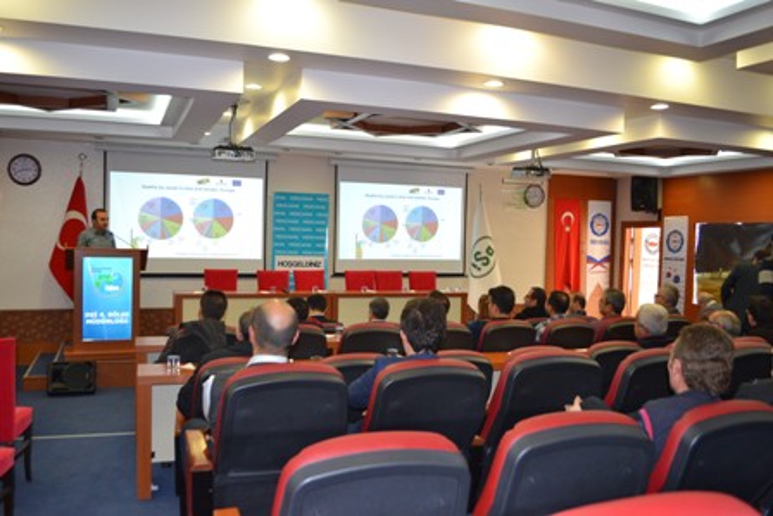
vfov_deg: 43.6
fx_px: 644
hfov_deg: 61.9
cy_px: 258
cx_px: 386
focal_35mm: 30
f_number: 3.8
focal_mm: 20
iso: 720
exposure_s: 1/60
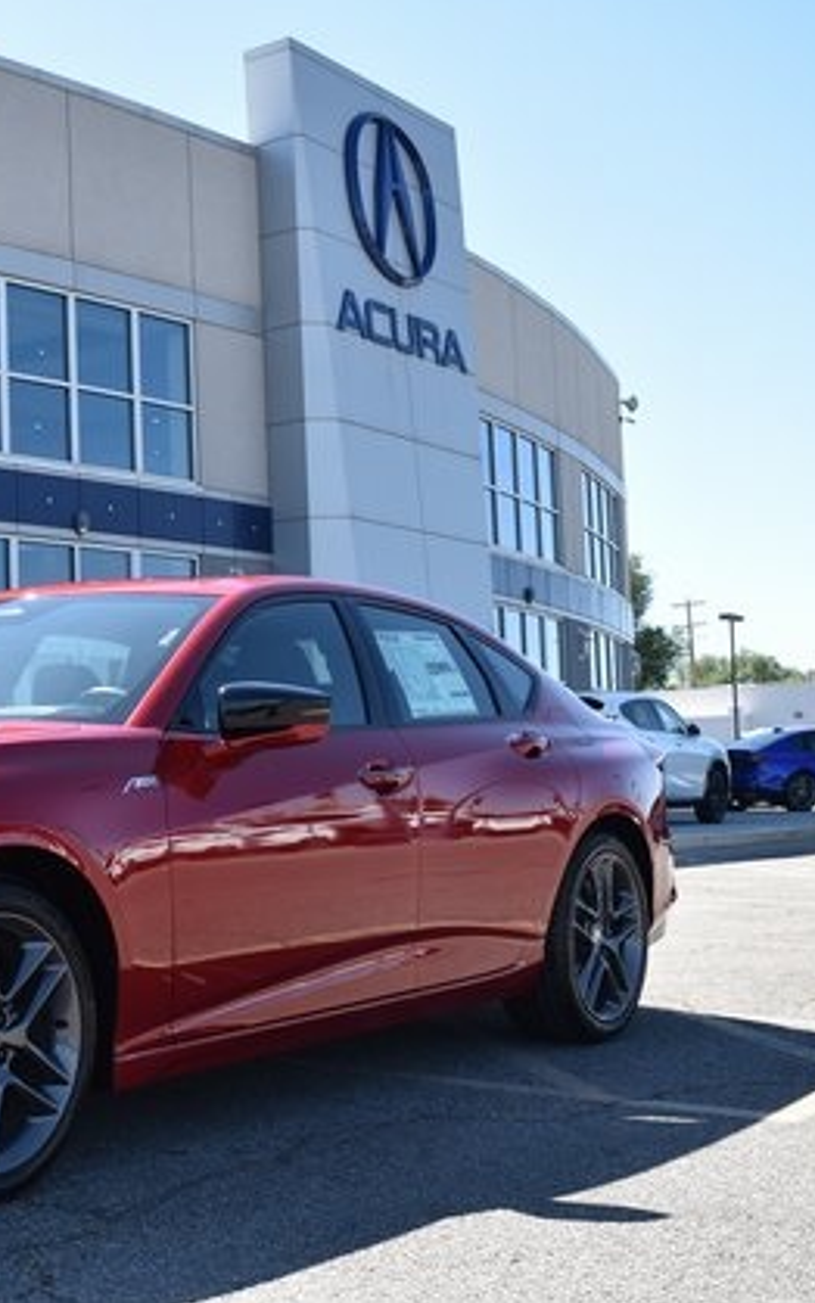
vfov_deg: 37.7
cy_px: 644
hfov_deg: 22.9
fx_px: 1911
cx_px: -44
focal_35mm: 54
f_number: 6.3
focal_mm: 23
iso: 100
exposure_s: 1/160
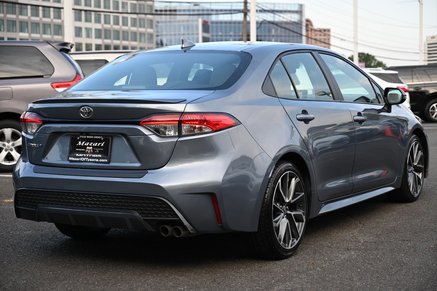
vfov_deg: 20.6
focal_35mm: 66
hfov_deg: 30.5
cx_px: 218
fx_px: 800
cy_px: 146
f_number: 4
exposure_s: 1/250
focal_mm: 66
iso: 200
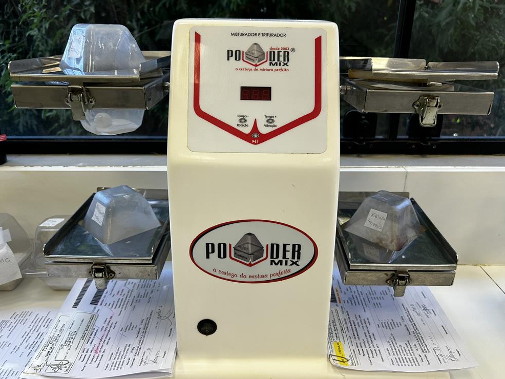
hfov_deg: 65.3
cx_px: 255
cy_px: 186
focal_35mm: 27
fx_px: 394
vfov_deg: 51.4
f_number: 1.5
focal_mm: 5.7
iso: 40
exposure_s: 1/259
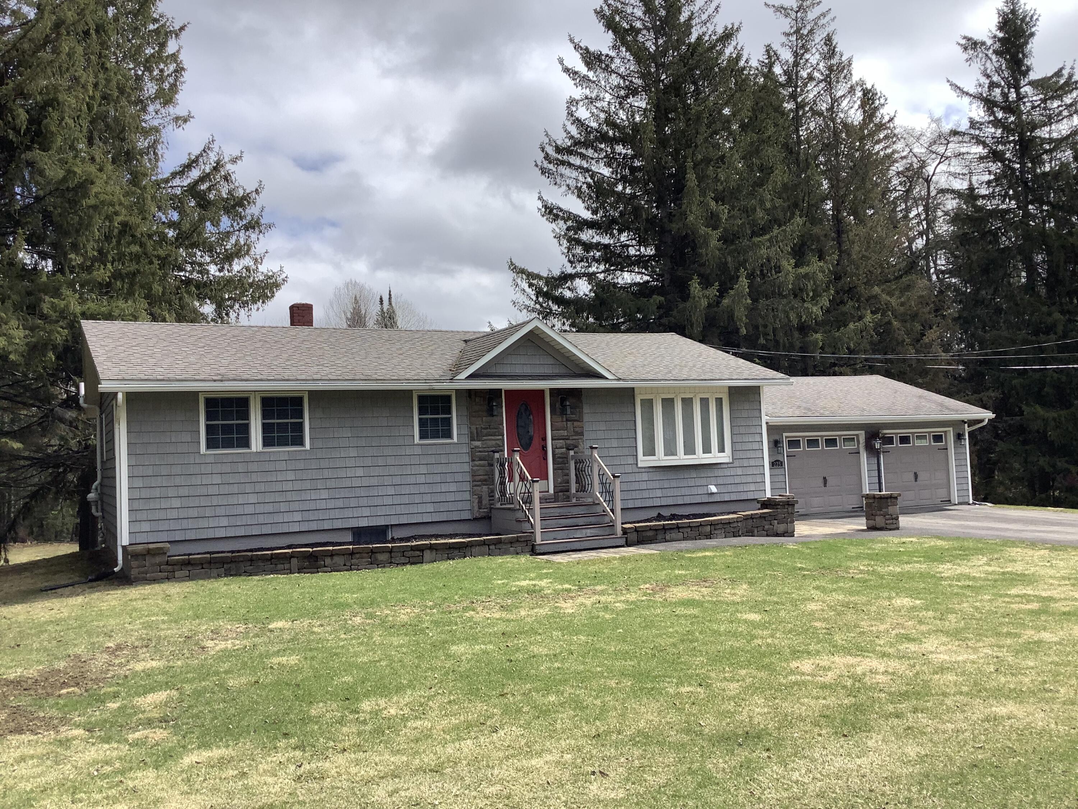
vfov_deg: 45.4
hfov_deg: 58.4
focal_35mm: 31
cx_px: 539
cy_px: 404
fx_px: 965
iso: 25
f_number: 2.4
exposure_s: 1/1431
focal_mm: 3.3
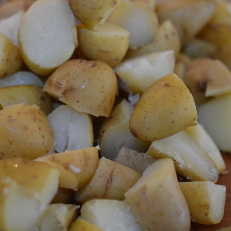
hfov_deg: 22.4
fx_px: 581
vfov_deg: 22.5
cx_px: 86
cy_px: 116
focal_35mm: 77
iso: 1000
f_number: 3
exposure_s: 1/60
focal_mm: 40
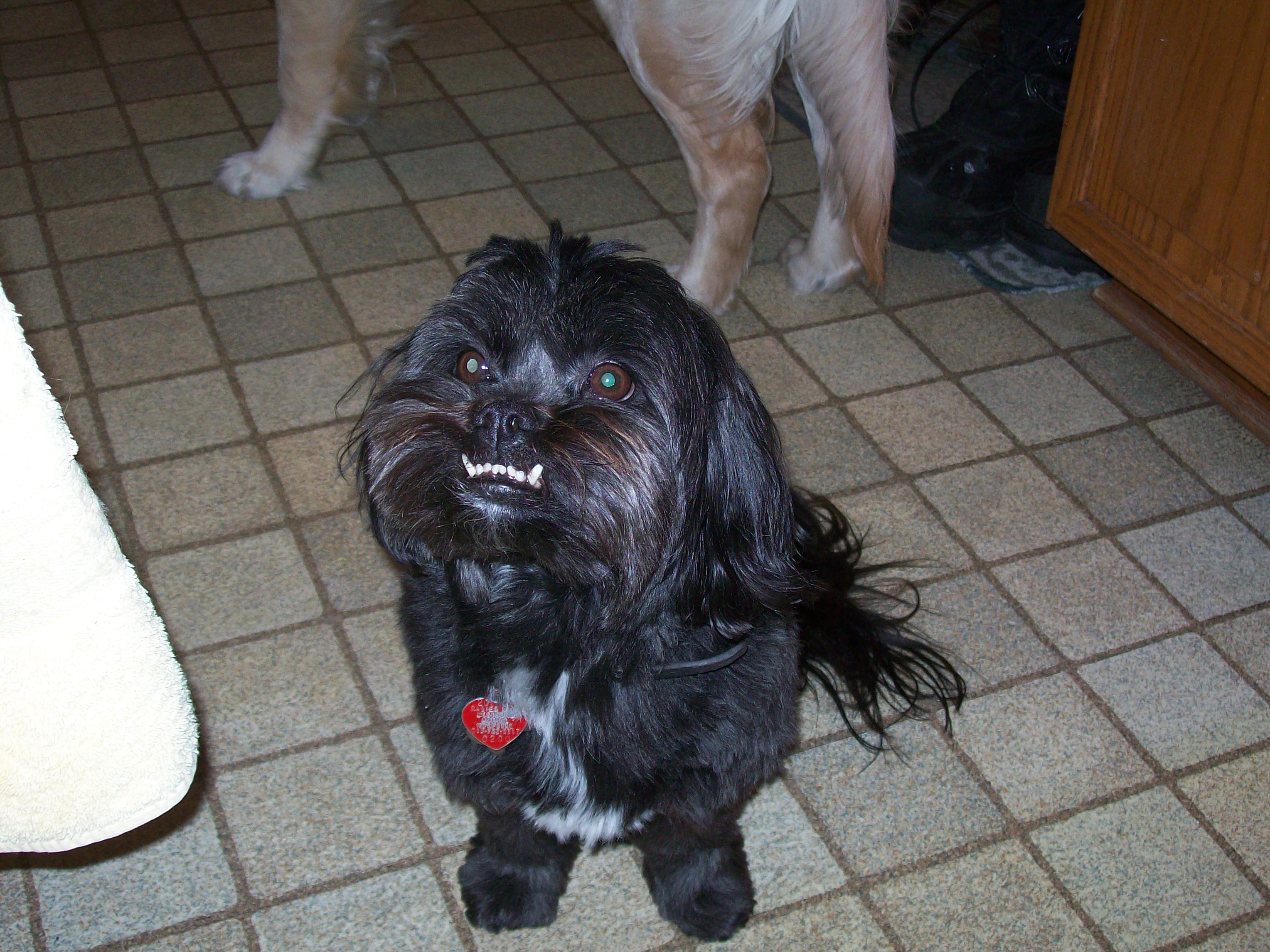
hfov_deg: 42.1
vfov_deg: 32.2
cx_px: 635
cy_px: 476
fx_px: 1651
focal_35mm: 45
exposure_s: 1/73.6
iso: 80
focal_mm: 7.6
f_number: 3
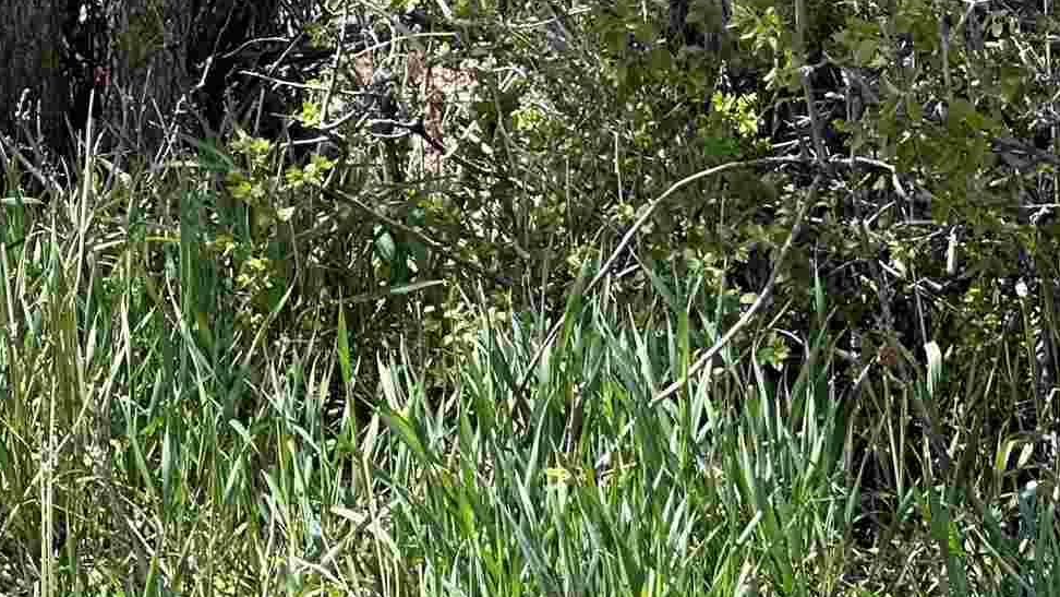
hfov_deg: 8.1
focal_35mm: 265
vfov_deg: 4.6
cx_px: 94
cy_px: 242
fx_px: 7449
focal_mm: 9
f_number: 2.8
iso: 32
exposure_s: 1/184
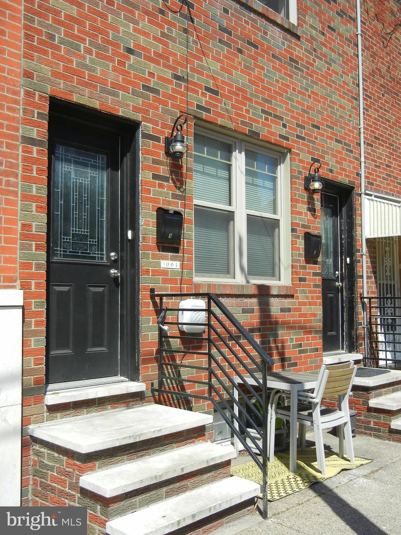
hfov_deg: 41.8
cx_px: 200
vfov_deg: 54.0
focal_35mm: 34
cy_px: 268
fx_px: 525
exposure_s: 1/280
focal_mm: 6.2
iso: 160
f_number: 7.2
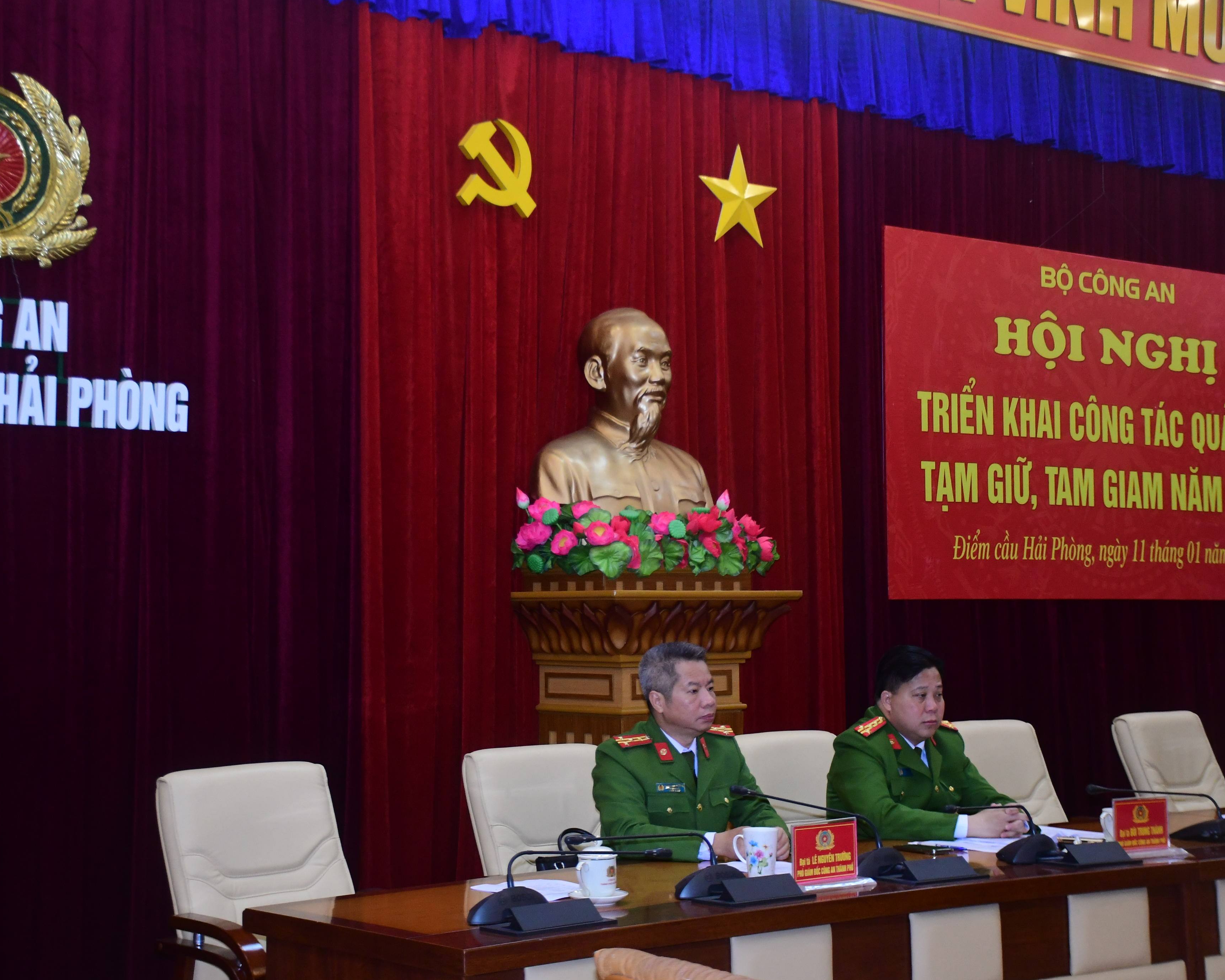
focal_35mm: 58
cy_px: 488
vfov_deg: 26.2
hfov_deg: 32.5
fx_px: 2103
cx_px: 603
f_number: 4.2
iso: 2000
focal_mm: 34
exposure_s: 1/200
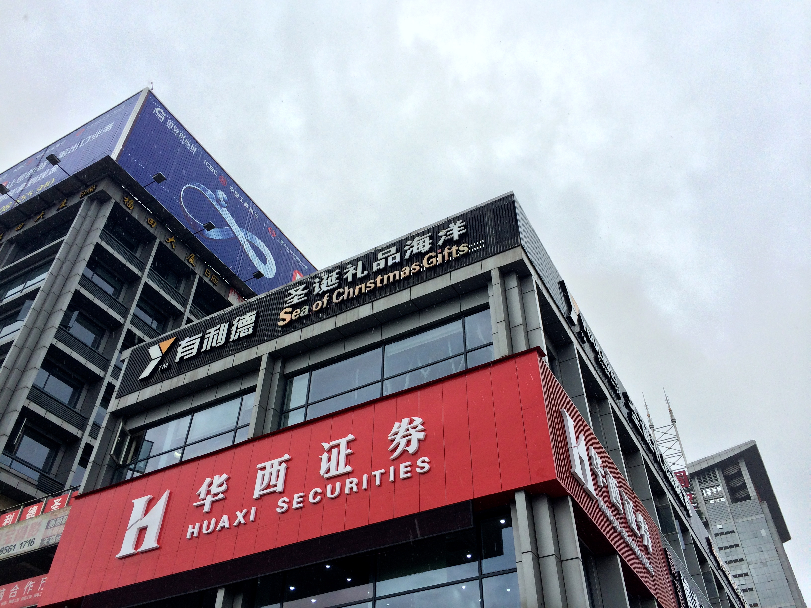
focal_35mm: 30
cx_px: 406
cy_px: 304
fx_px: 703
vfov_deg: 46.8
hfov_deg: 60.0
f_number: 2.2
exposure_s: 1/419
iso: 32
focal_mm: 4.12
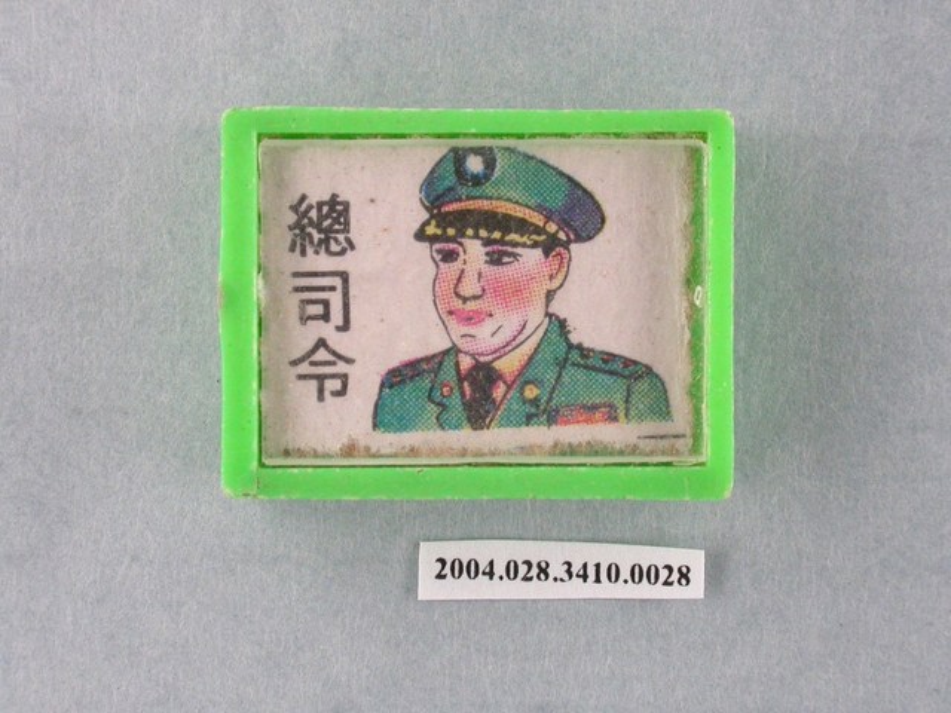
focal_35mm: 144
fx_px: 3956
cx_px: 476
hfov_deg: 13.7
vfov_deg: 10.3
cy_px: 356
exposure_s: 1/30
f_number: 6.2
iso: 200
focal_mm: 29.9
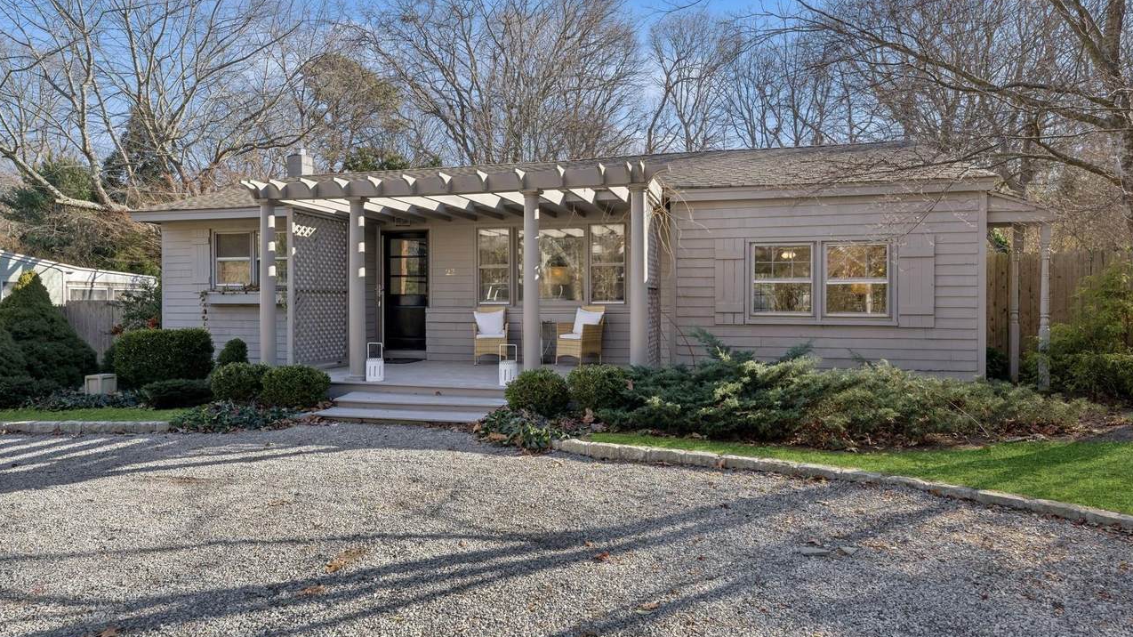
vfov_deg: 54.6
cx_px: 566
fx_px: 617
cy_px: 328
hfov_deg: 85.2
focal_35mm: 21
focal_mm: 19.5
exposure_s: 1/160
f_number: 8
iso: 64
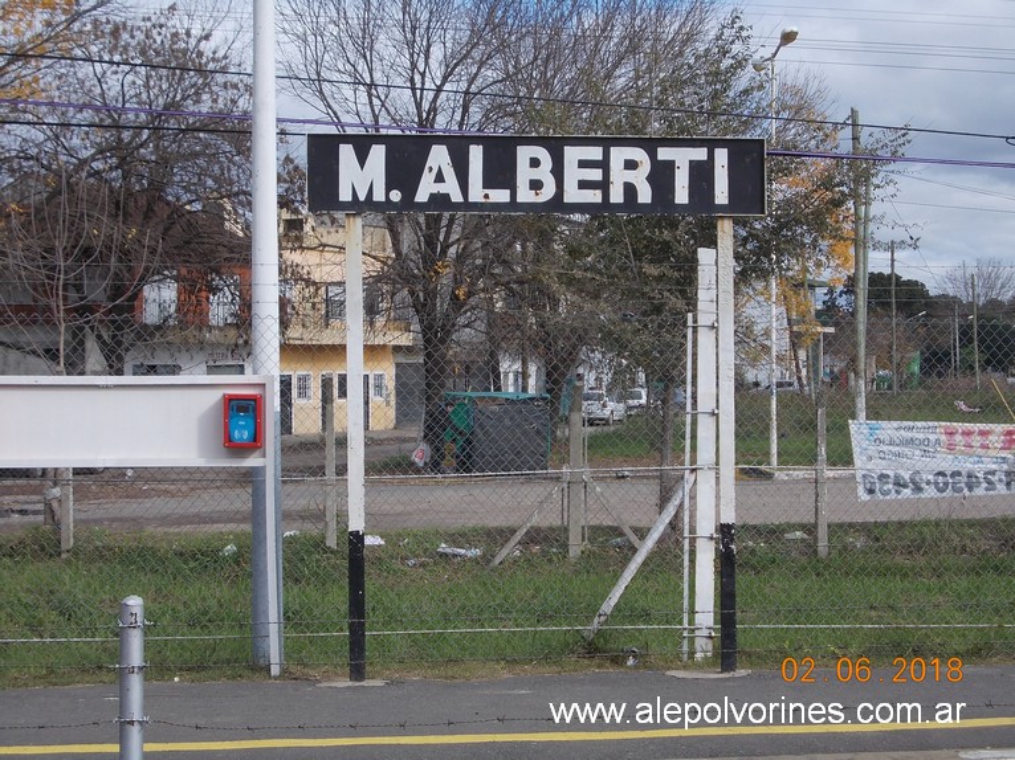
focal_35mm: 71
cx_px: 508
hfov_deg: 27.4
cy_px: 380
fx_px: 2081
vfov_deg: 20.7
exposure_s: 1/400
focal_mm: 10
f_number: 4.3
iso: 80
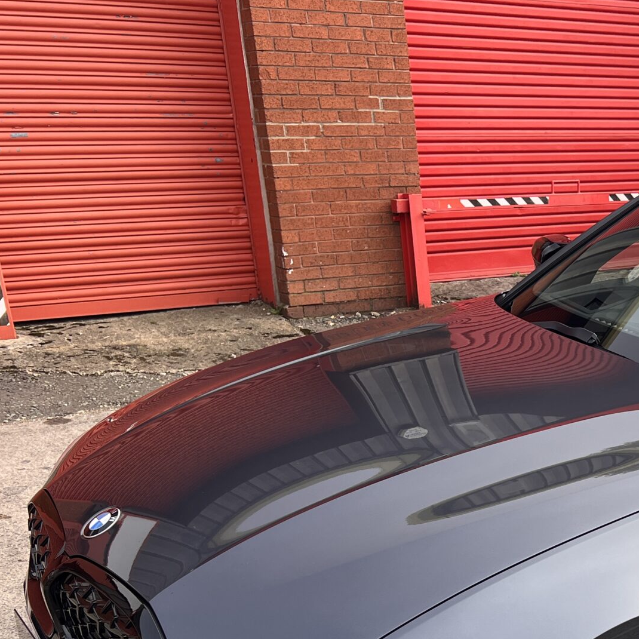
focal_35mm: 55
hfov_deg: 28.5
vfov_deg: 29.9
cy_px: 563
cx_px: 685
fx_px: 1149
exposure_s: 1/1068
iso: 50
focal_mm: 5.7
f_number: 1.5
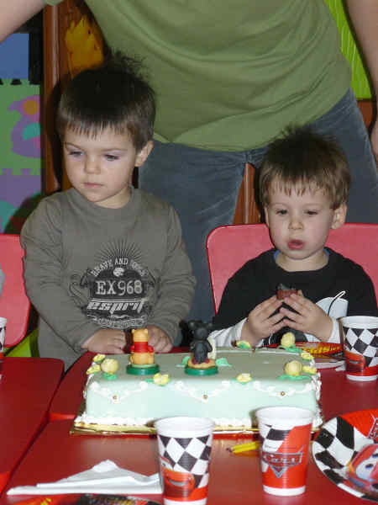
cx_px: 189
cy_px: 252
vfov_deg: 16.8
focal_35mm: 117
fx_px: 1703
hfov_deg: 12.7
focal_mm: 19.5
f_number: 3.2
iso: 160
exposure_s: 1/30
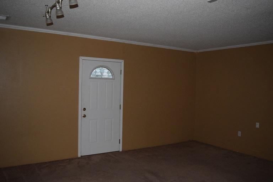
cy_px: 91
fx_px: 239
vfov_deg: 41.7
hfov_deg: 59.5
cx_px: 136
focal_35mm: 32
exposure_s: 1/60
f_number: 3.8
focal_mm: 21
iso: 3200
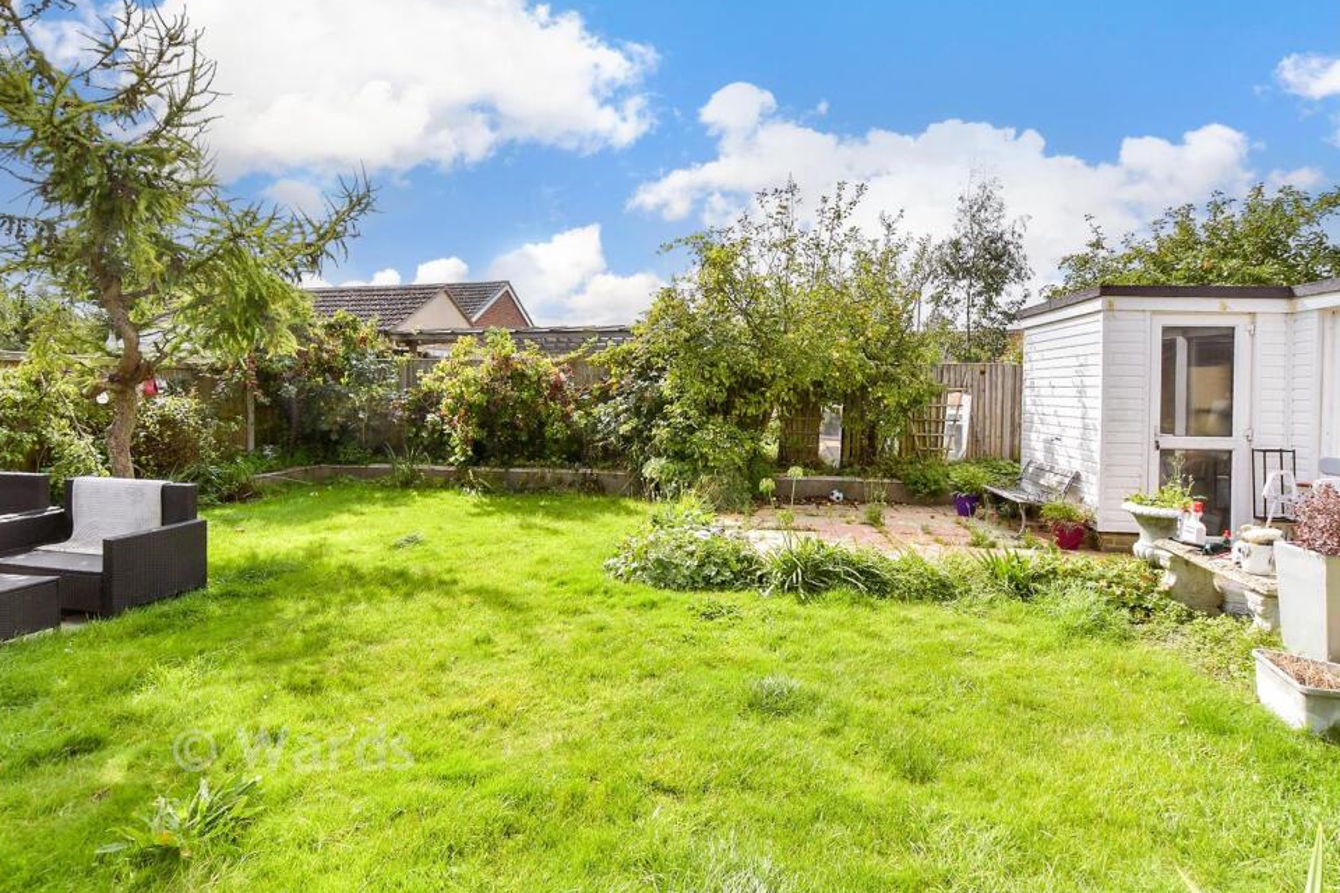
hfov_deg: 96.7
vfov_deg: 73.7
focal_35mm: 16
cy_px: 422
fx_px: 596
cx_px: 636
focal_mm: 10
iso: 160
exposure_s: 1/400
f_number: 6.3
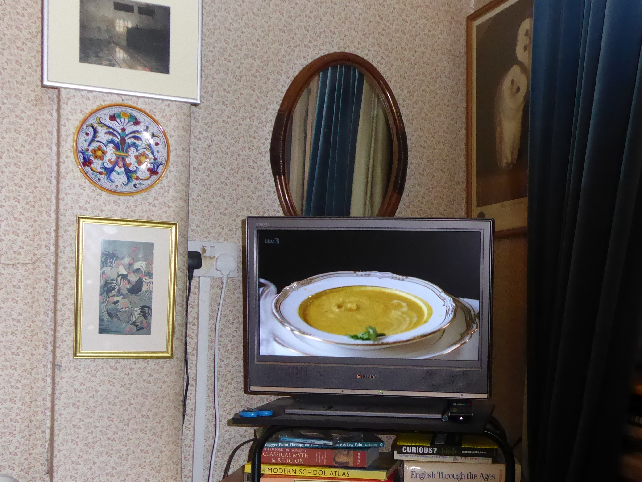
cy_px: 345
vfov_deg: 30.5
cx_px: 435
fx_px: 872
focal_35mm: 47
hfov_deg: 39.9
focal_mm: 5.4
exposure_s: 1/60
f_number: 3.5
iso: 800
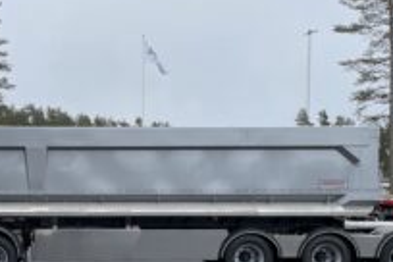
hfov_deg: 36.6
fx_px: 579
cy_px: 200
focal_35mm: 53
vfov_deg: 25.2
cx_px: 94
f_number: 1.6
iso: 32
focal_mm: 4.2
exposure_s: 1/1855
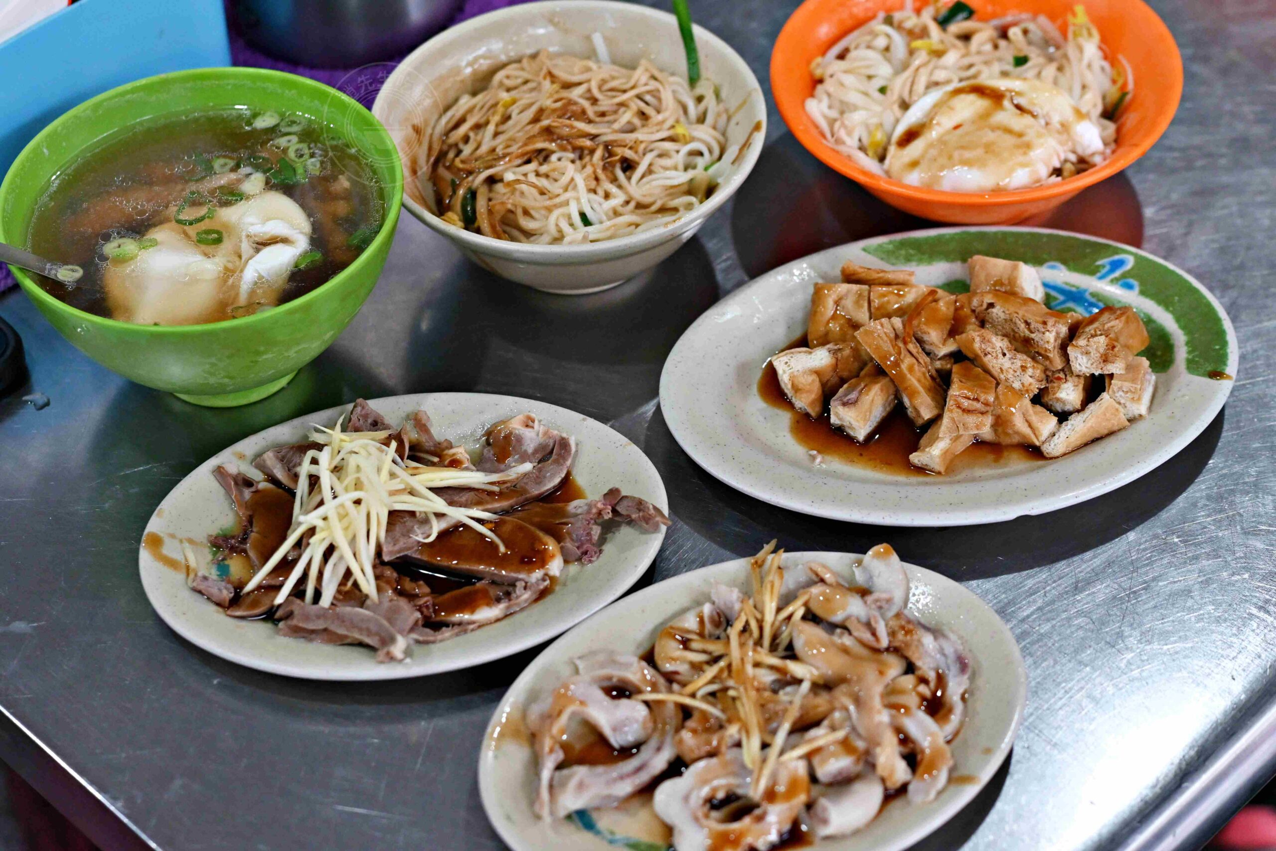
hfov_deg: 27.0
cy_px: 426
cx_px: 638
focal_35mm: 75
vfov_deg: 18.2
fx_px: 2658
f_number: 3.2
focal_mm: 50
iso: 1100
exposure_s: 1/200
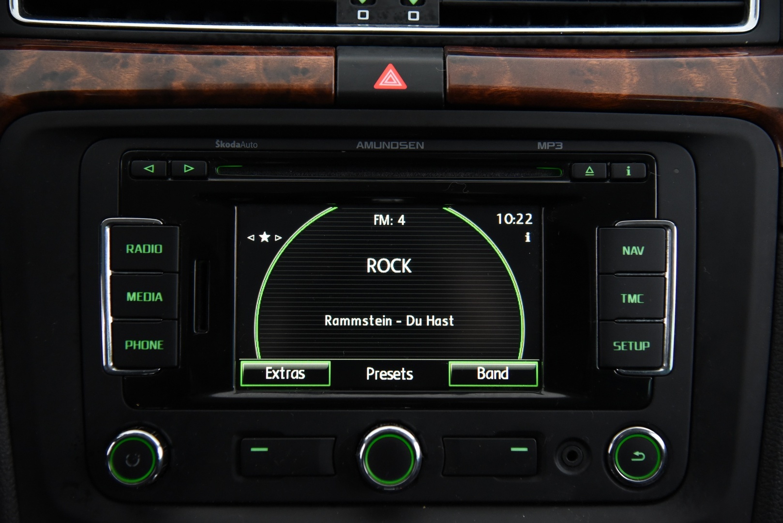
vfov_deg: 24.6
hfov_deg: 36.2
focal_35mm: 55
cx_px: 392
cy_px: 262
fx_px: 1197
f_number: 4
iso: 4000
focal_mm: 55
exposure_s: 1/30
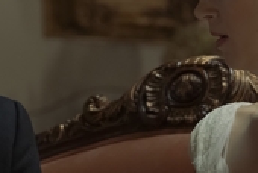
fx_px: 2972
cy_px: 74
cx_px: 62
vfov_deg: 3.3
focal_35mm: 414
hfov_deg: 5.0
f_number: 5.6
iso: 6400
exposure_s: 1/100
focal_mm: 125
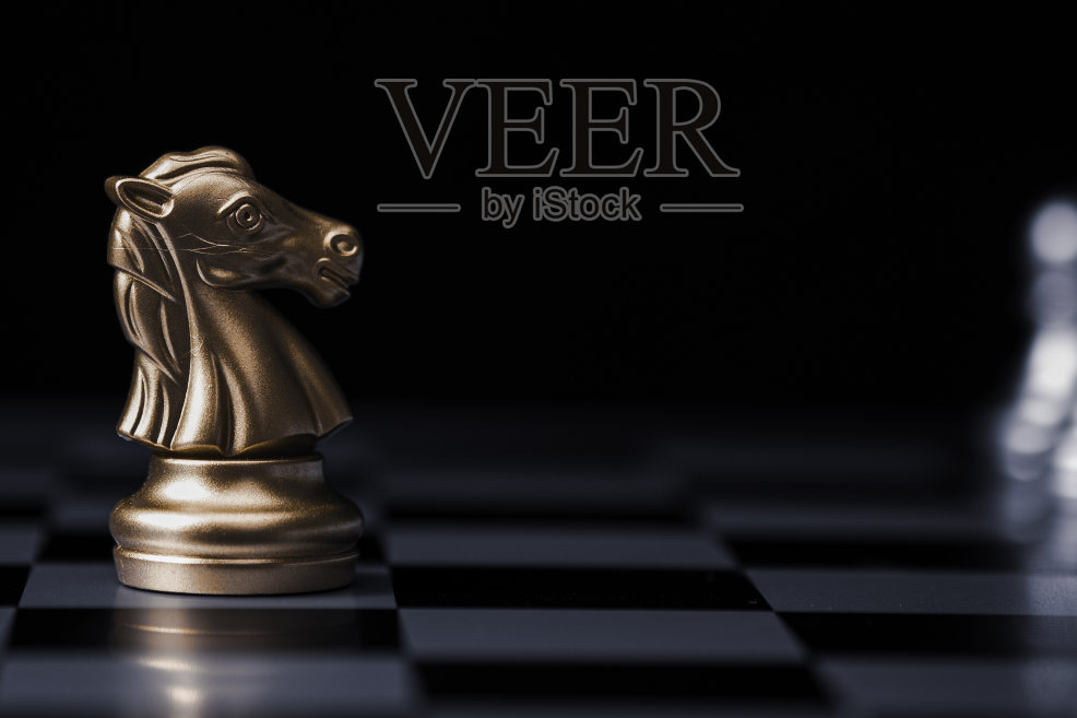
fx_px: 4367
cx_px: 559
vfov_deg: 9.4
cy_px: 154
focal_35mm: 146
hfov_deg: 14.1
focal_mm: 60
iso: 100
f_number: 2.4
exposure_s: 1/125
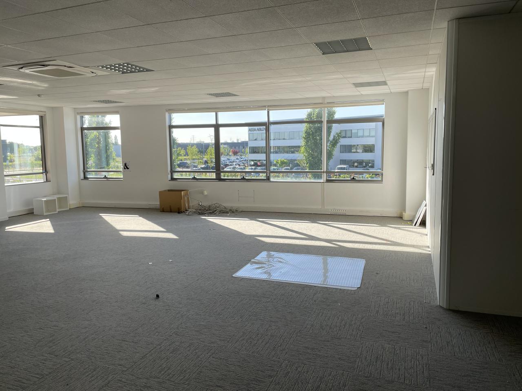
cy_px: 196
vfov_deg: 53.1
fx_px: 392
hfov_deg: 67.3
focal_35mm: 26
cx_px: 261
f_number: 1.6
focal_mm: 4.2
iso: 32
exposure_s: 1/545
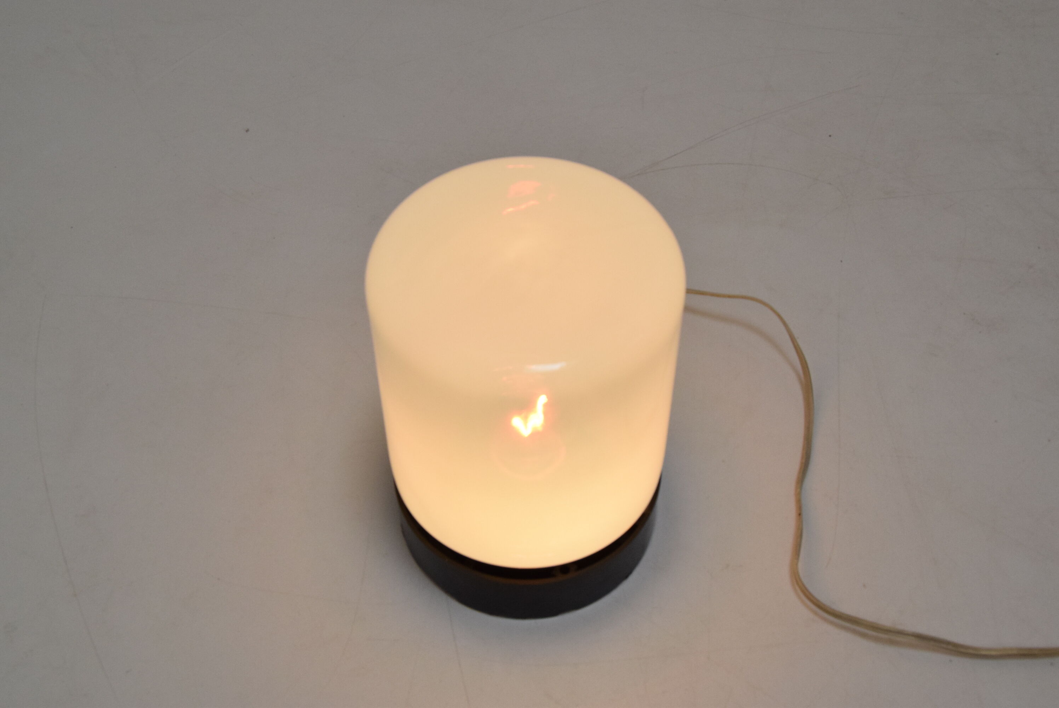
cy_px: 354
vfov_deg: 34.3
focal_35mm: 39
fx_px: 1148
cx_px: 530
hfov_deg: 49.5
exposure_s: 1/400
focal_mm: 26
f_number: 10
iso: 1600
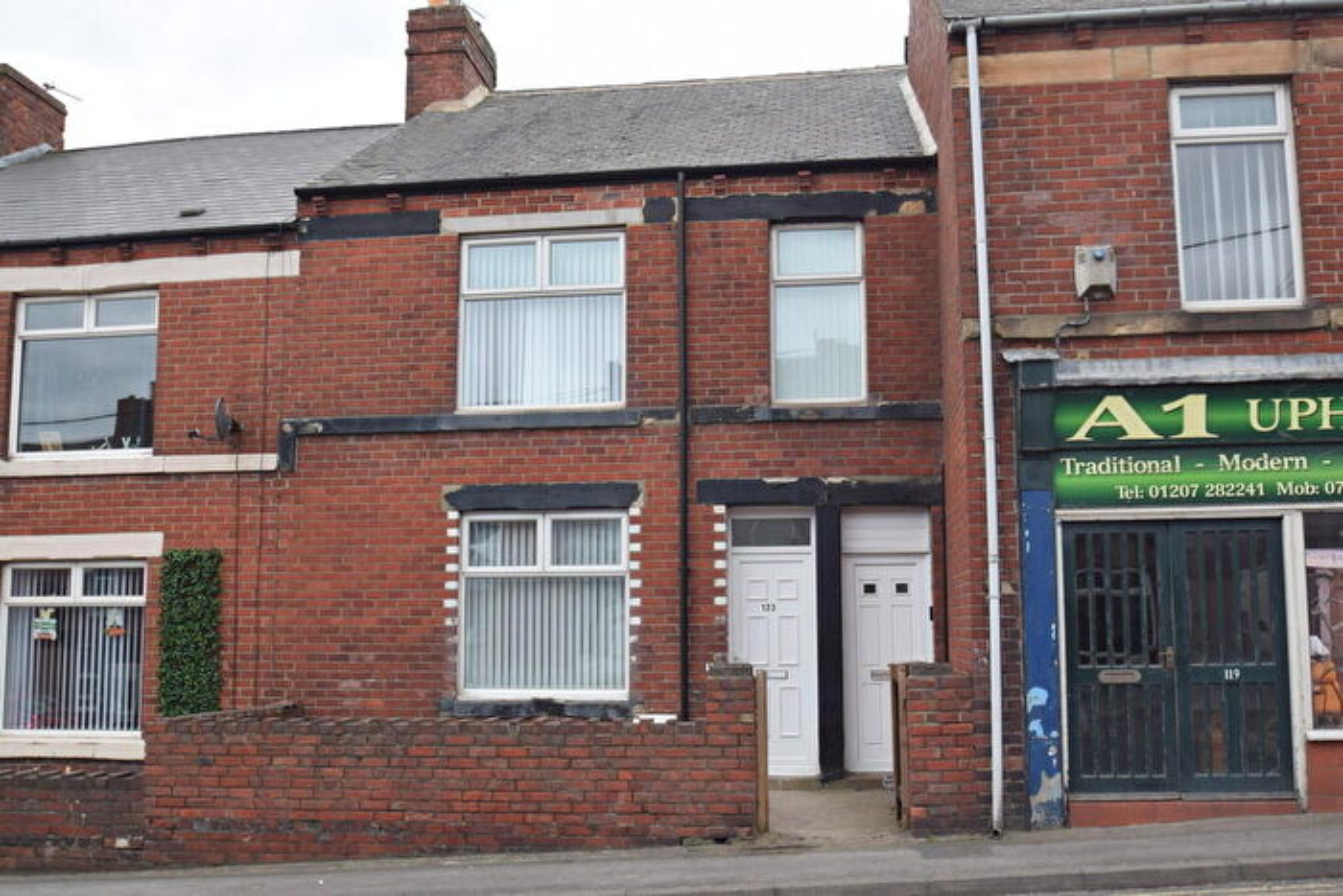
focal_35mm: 36
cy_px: 448
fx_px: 1343
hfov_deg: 53.1
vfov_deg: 36.9
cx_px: 672
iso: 280
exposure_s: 1/250
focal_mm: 24
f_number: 8
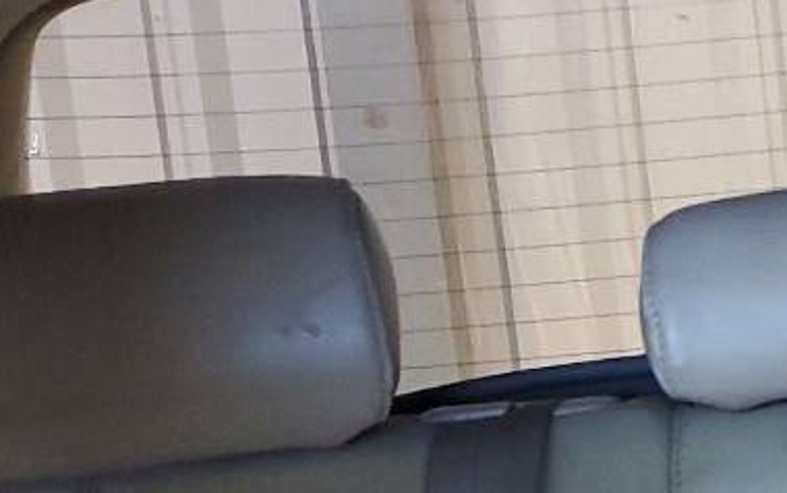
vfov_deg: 10.4
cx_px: 913
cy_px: 990
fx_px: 2489
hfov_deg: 17.2
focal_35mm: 116
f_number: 1.5
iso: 285
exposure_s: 1/20
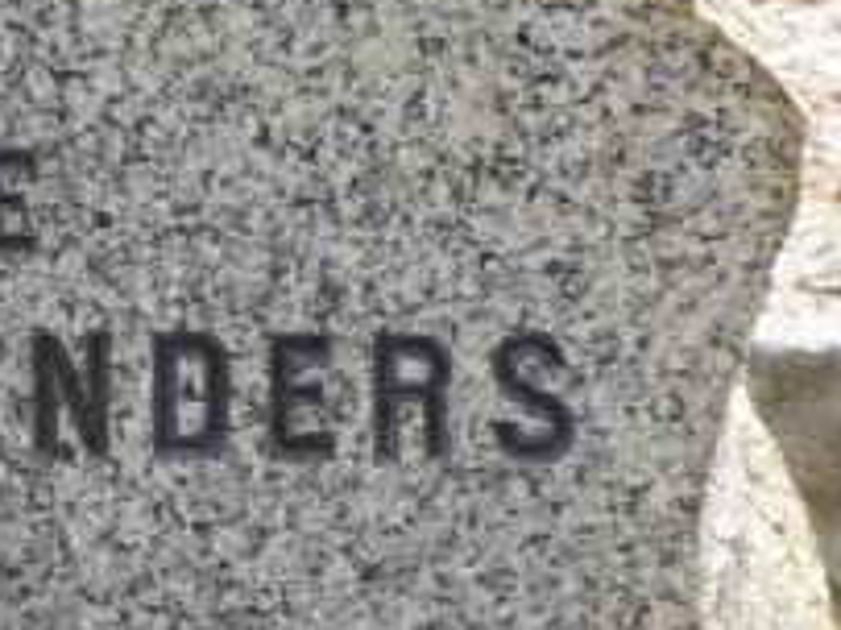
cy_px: 676
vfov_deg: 5.1
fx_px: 7041
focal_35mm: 290
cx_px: -1305
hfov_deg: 6.4
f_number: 3.7
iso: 100
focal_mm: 6
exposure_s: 1/640
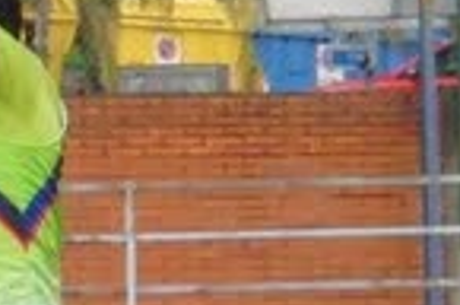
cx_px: -295
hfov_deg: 1.4
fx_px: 18678
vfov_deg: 0.9
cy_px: 257
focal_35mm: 1465
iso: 200
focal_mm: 35.1
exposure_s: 1/320
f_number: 4.3
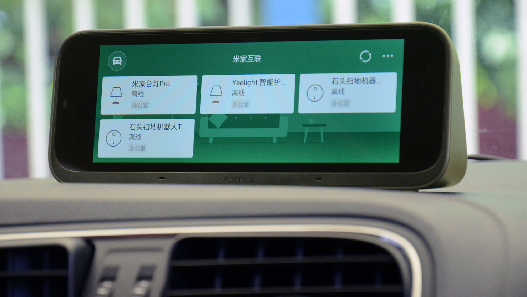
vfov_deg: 7.8
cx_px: 262
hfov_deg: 13.8
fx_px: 2180
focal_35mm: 156
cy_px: 121
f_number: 5.6
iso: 1000
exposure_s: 1/125
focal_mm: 98
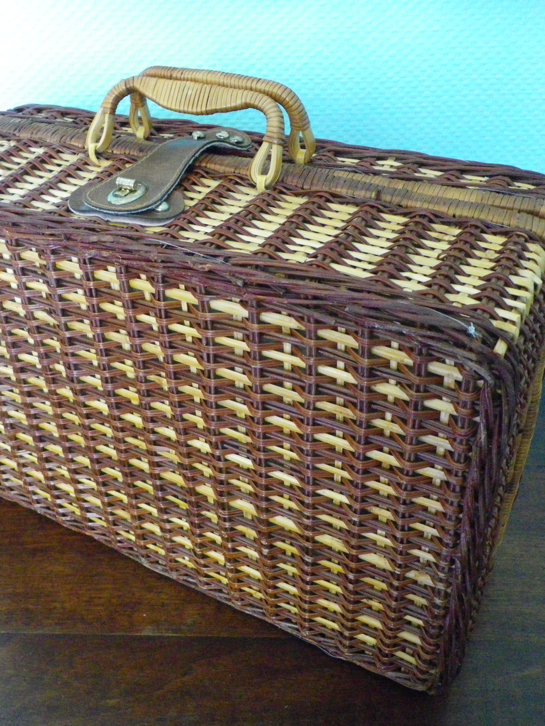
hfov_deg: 37.5
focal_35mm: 38
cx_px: 209
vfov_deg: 49.0
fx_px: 798
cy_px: 362
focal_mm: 4.9
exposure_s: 1/10
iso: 800
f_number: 2.6
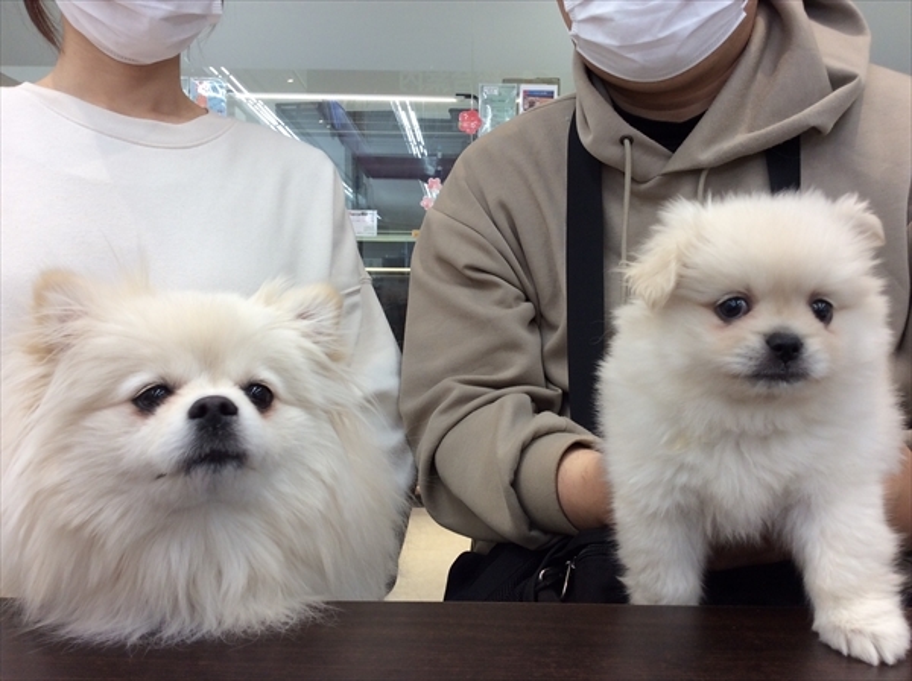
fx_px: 842
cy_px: 340
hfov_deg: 56.9
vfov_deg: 44.0
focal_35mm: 32
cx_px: 456
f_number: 2.4
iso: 32
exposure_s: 1/40
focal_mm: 3.3
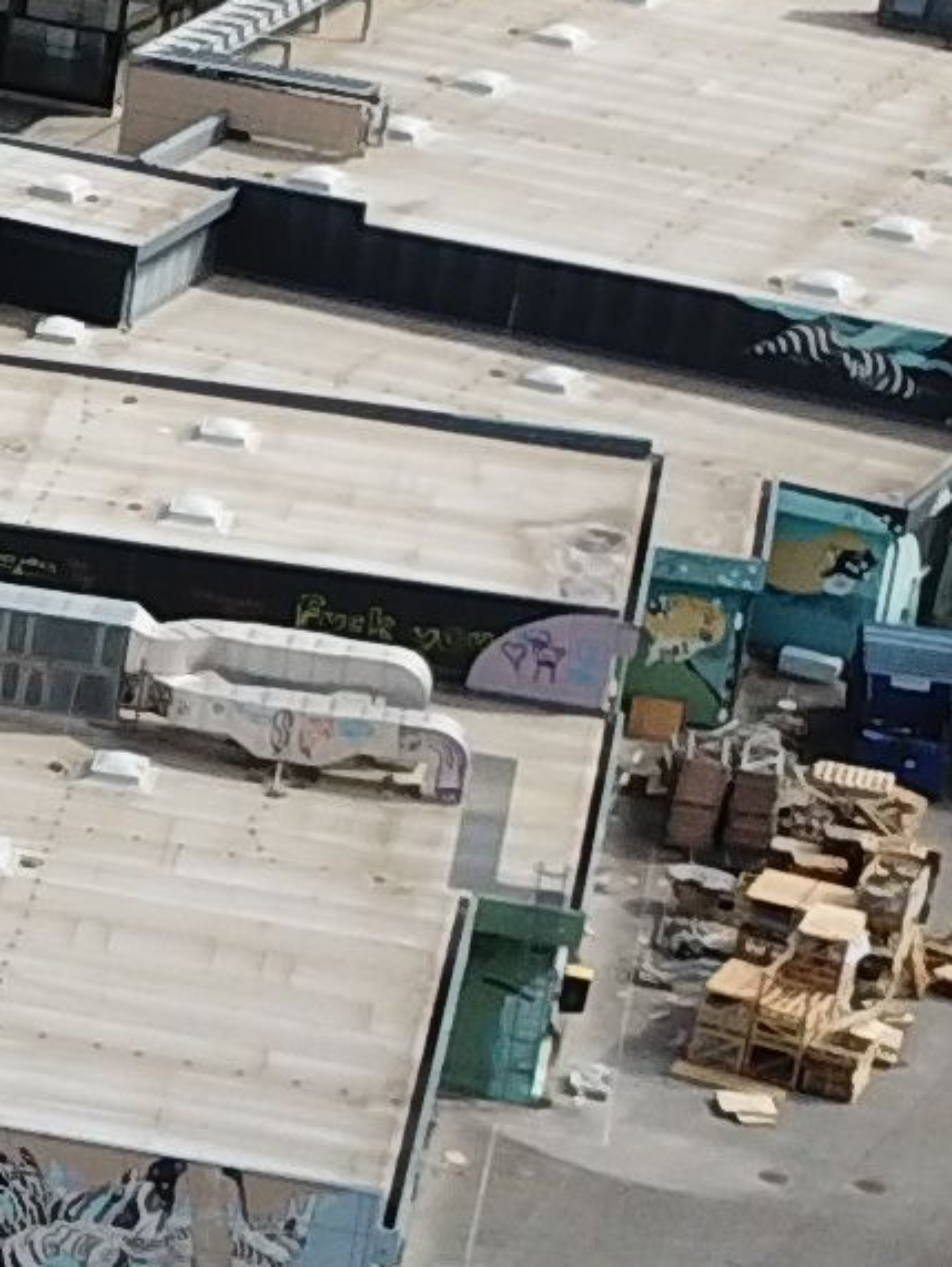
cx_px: -2703
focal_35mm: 182
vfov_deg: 10.9
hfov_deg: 6.7
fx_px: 6666
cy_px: 604
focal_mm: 4.73
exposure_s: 1/1138
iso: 100
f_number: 2.2
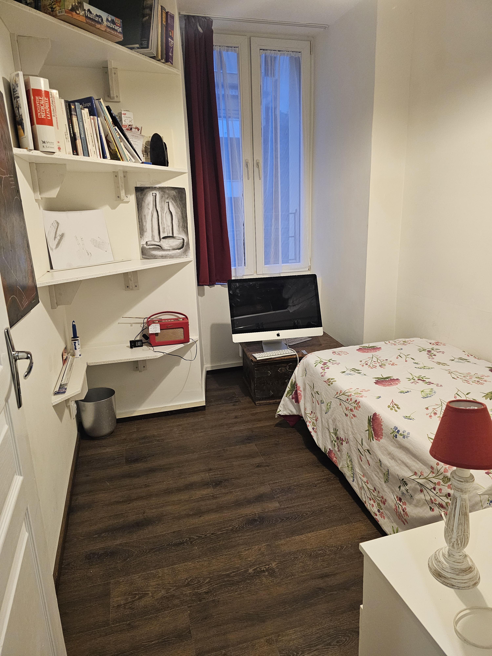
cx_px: 246
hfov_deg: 58.9
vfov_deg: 73.9
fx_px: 436
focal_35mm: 23
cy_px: 328
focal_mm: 6.3
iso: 800
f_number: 1.7
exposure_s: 1/100
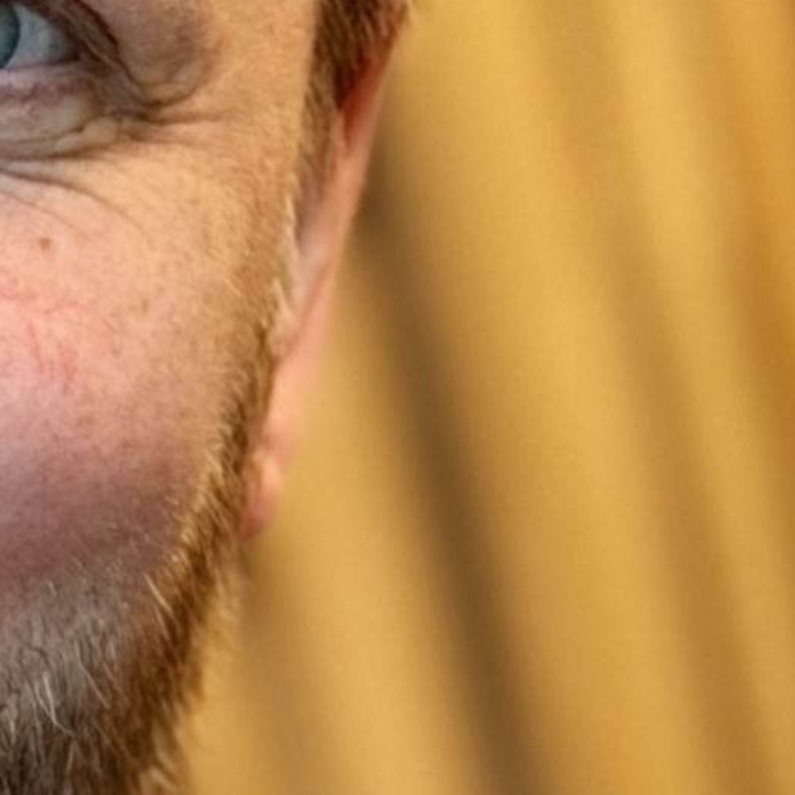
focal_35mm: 228
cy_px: 353
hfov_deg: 7.6
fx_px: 5924
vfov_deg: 7.7
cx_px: -314
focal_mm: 6.76
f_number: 1.78
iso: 125
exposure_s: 1/50
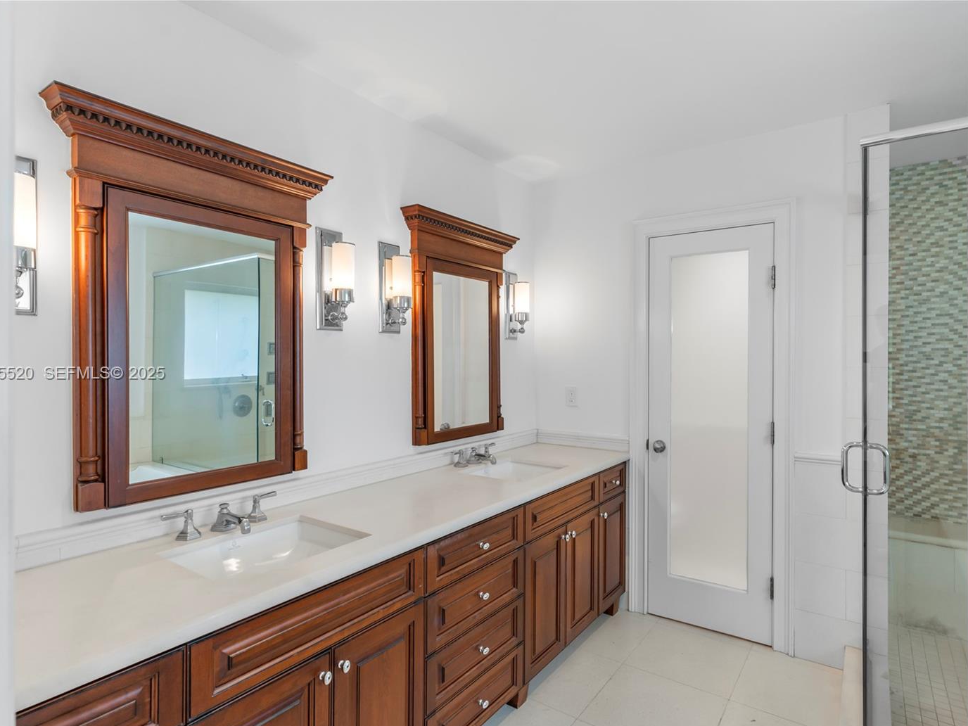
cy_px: 374
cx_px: 509
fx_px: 531
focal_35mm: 19
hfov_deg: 84.6
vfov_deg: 68.7
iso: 250
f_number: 8
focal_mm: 17
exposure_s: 1/8
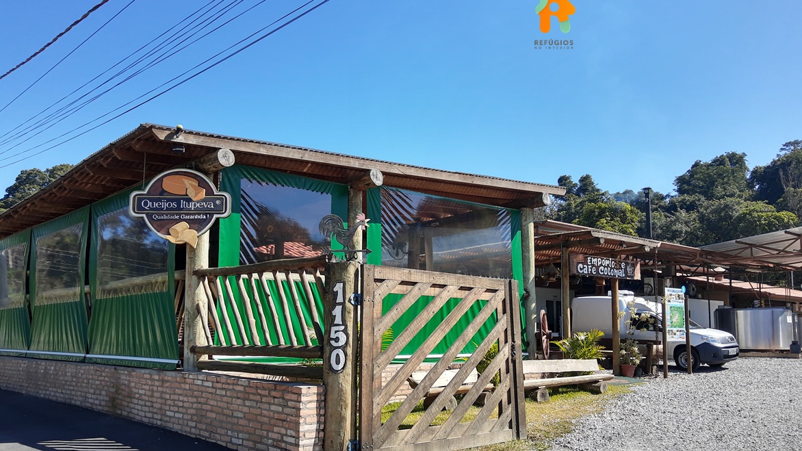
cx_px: 400
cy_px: 270
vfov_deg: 40.0
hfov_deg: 66.1
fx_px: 617
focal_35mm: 29
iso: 50
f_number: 1.8
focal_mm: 3.95
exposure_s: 1/1193
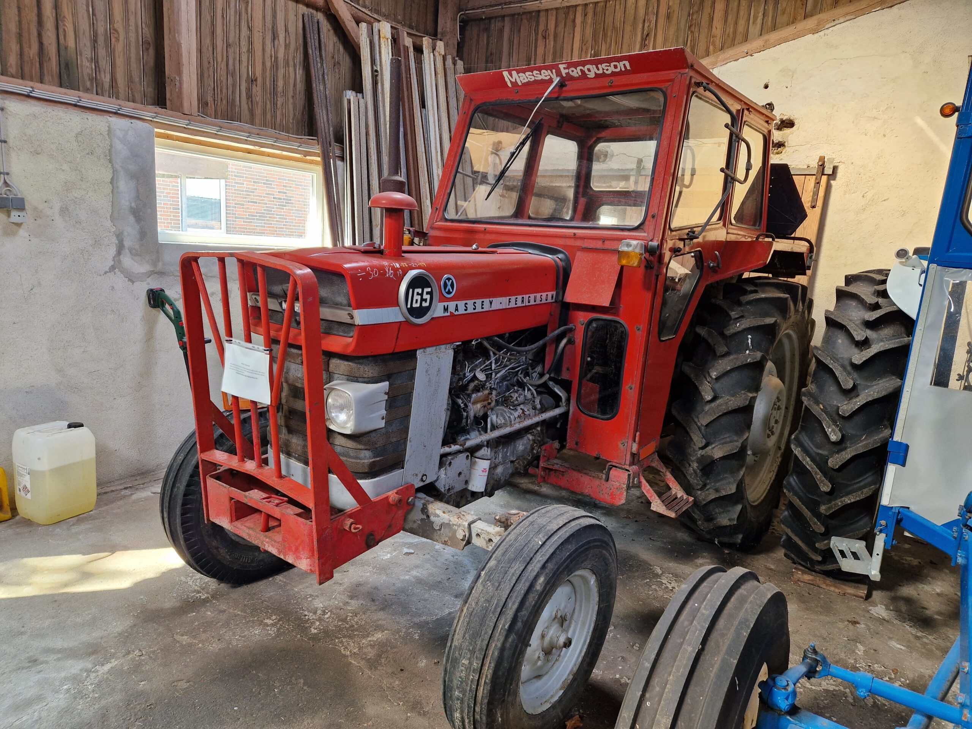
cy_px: 364
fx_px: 646
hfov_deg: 73.9
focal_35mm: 23
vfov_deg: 58.9
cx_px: 486
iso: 200
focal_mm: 5.4
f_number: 1.8
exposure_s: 1/100
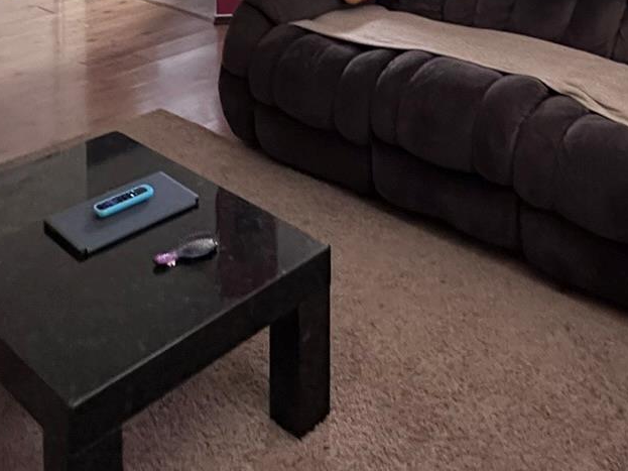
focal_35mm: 46
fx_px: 834
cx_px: 439
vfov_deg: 25.5
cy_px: -191
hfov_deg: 40.5
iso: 640
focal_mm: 2.22
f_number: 2.2
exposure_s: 1/60
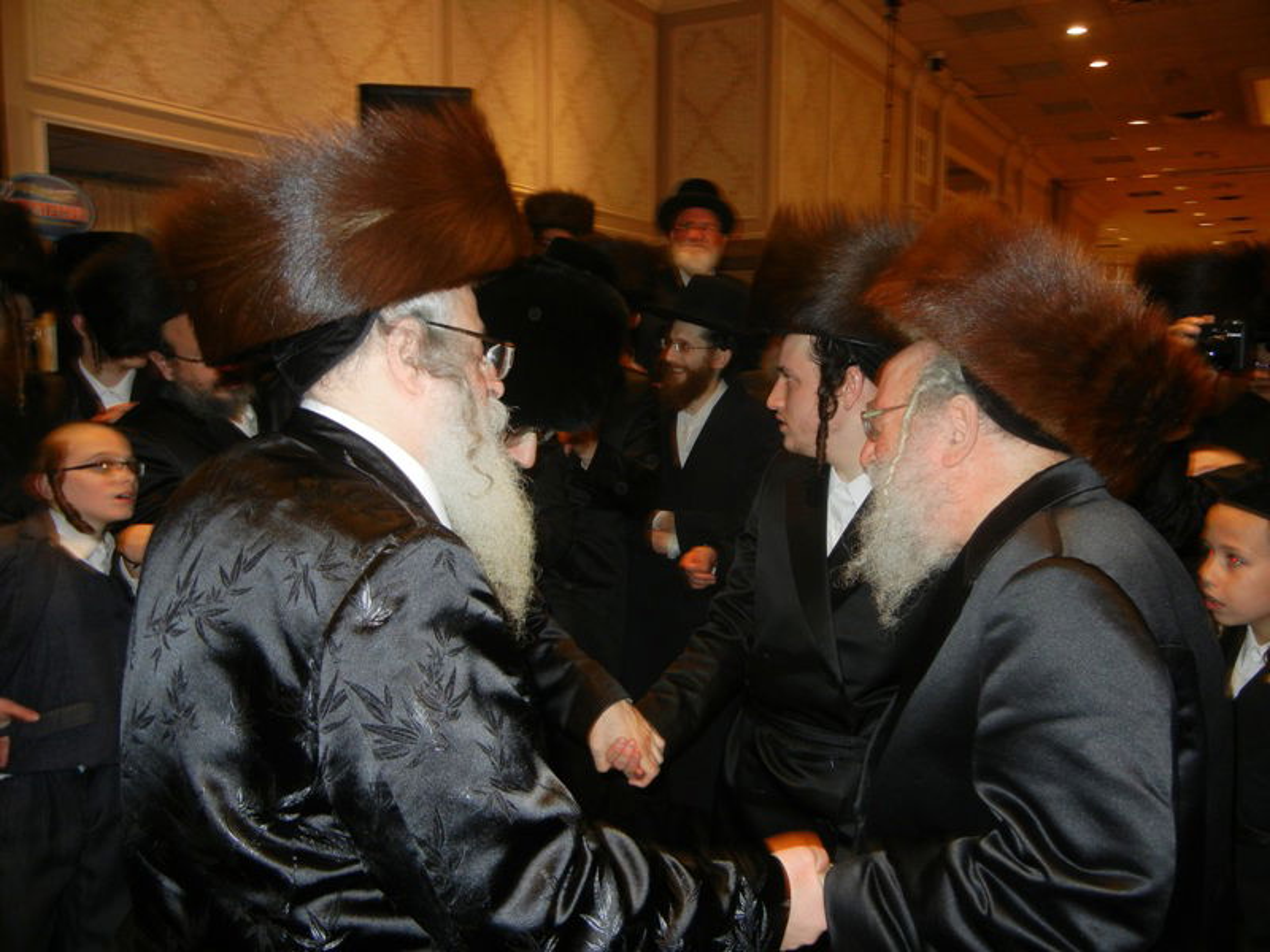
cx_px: 635
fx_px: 1101
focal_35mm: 30
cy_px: 476
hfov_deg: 60.0
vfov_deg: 46.8
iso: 200
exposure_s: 1/30
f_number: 3.5
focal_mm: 5.4
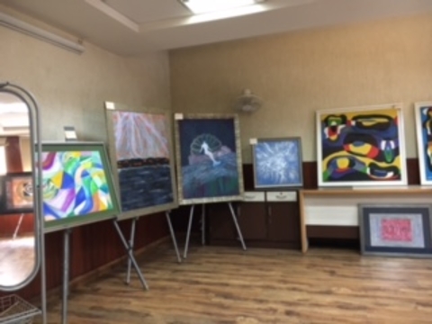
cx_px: 216
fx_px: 362
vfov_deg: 48.2
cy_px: 162
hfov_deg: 61.7
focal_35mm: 29
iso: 250
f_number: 2.2
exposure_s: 1/33
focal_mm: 4.15
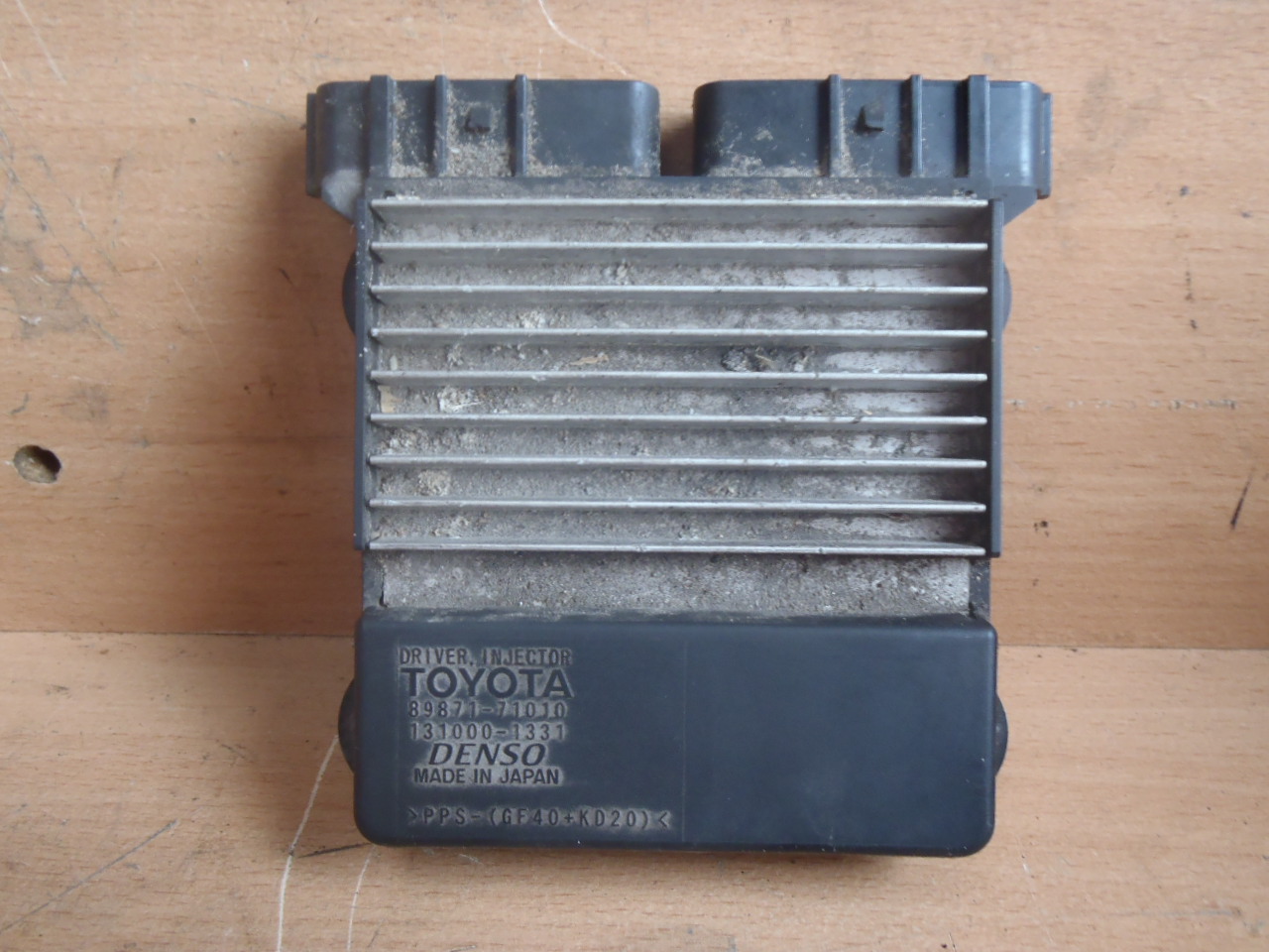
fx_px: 1026
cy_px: 476
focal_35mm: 28
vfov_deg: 49.7
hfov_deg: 63.4
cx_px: 634
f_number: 3.9
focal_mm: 5
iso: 200
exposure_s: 1/6
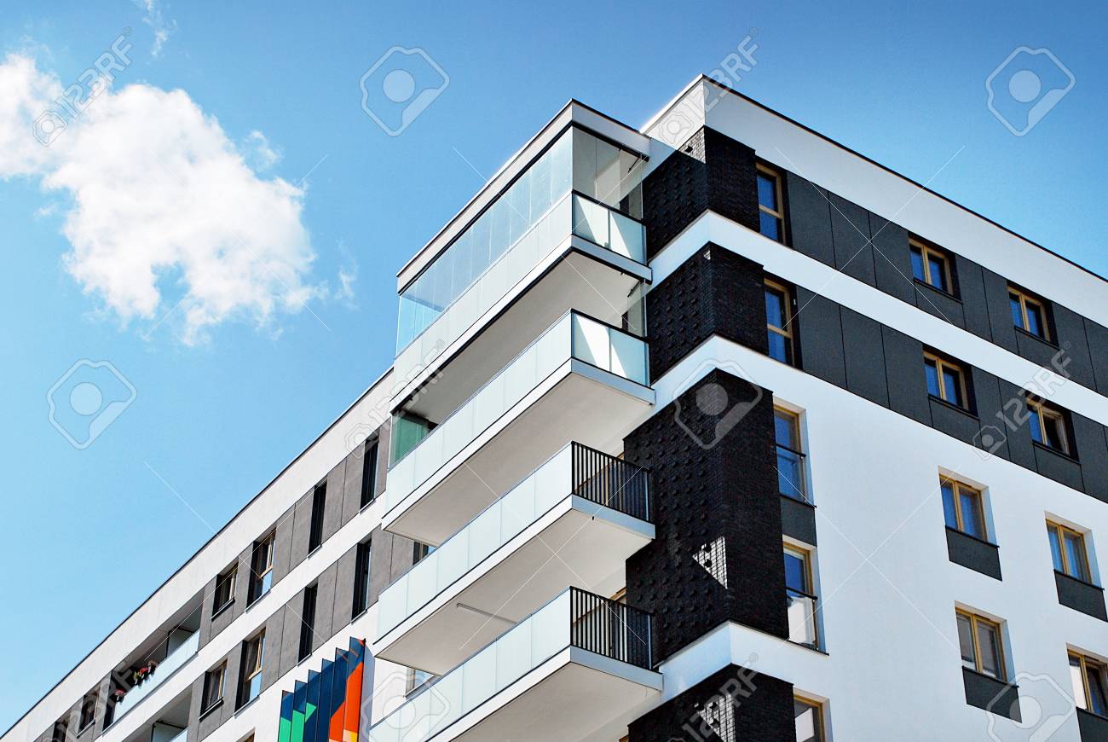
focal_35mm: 57
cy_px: 371
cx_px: 554
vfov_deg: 23.8
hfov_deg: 35.0
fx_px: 1756
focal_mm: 38
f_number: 22
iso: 100
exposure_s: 1/60
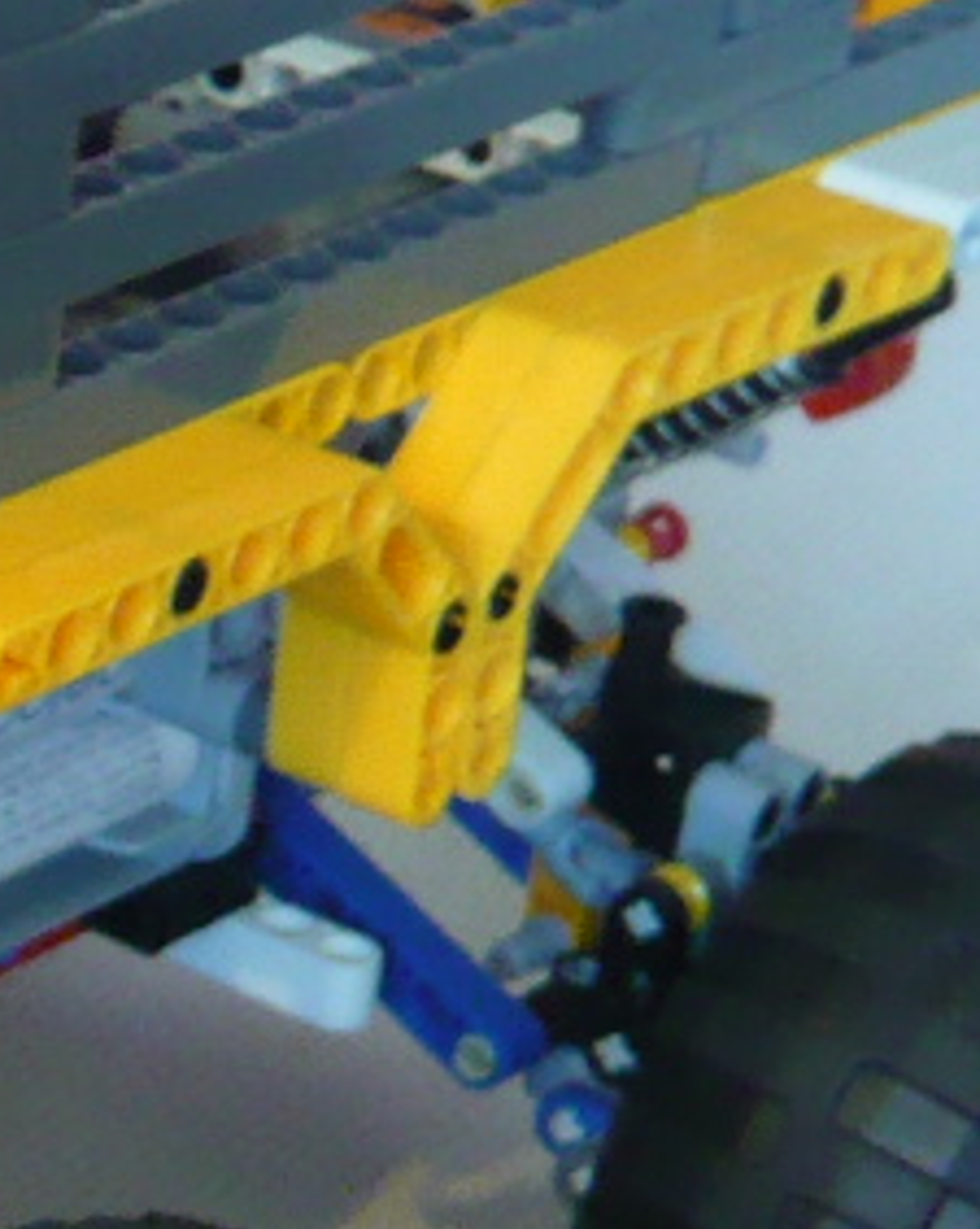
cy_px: 1137
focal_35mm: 142
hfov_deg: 10.0
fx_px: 5157
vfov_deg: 13.4
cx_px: -1058
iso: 200
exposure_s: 1/10
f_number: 2.8
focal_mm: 4.6
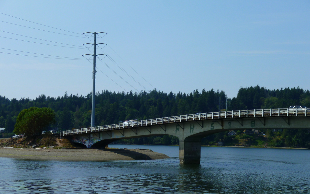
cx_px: 154
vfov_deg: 17.1
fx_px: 642
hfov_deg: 27.1
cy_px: 105
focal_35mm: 76
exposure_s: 1/640
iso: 80
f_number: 4.8
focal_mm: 12.7
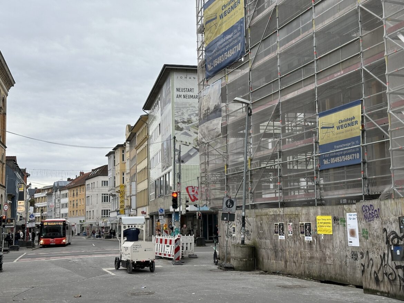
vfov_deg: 30.3
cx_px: 202
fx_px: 560
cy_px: 152
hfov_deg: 39.6
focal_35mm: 48
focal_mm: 6.86
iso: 64
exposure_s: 1/843
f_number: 1.78
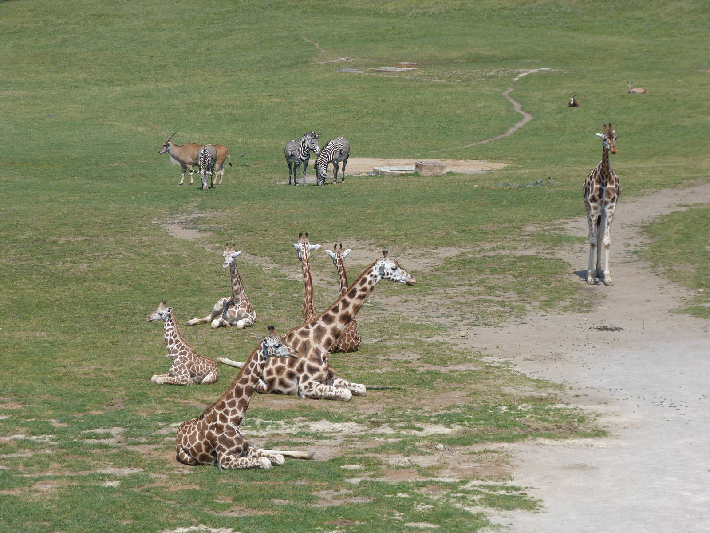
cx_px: 355
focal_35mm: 167
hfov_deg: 11.8
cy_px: 266
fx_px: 3425
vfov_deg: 8.9
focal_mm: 30.1
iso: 80
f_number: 5.6
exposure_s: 1/400
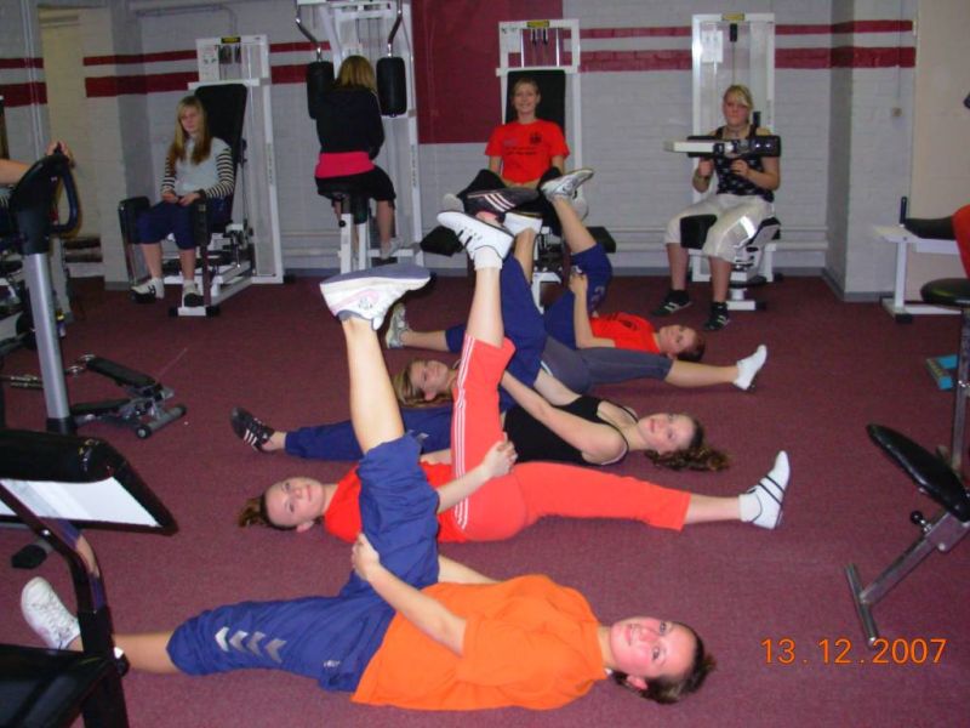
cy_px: 364
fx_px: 1065
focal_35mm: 38
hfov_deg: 49.0
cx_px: 485
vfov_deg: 37.7
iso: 163
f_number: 2.9
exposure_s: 1/105
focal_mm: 6.3
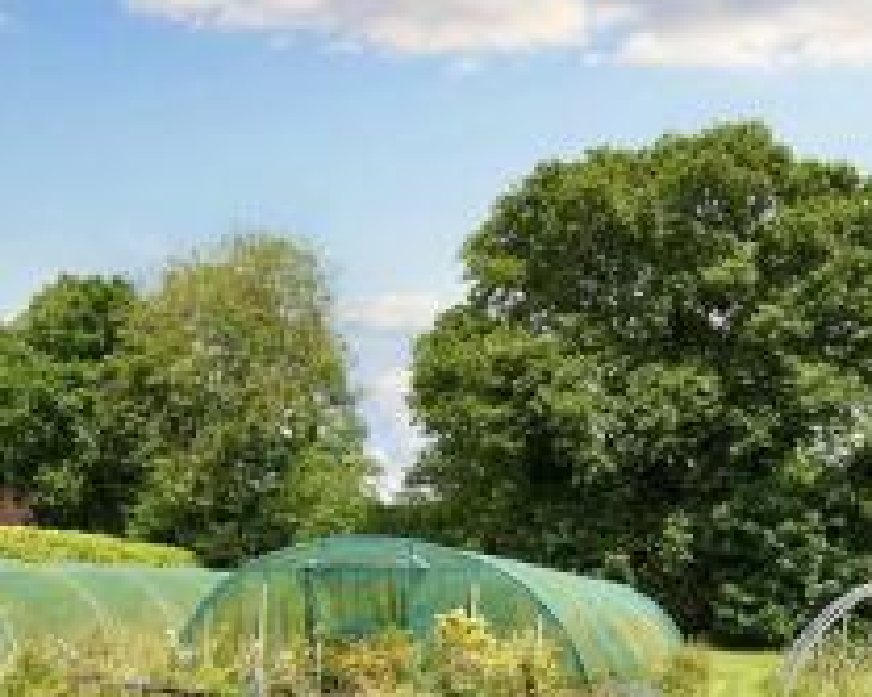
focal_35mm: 32
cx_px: 388
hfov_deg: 55.6
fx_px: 825
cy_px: 595
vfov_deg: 42.8
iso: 100
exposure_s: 1/250
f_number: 8
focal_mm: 10
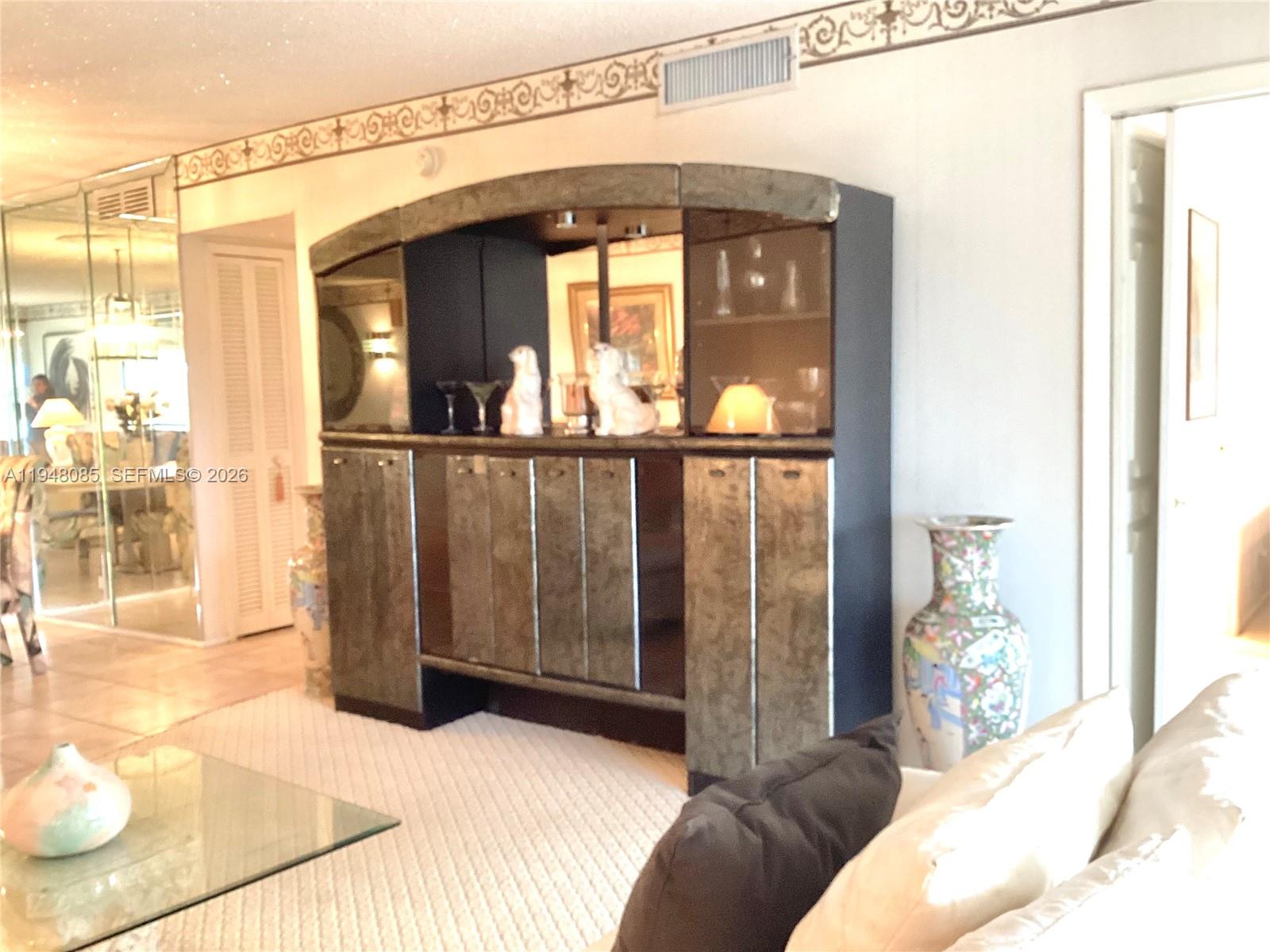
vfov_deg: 45.4
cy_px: 476
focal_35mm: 31
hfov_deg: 58.4
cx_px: 635
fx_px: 1137
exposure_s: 1/60
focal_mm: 3.3
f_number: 2.4
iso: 200
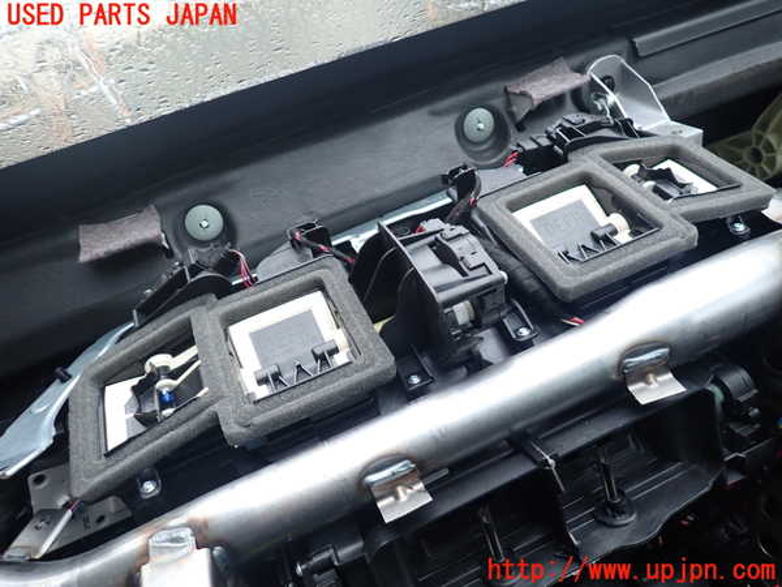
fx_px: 565
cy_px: 294
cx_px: 391
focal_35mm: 25
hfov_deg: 69.4
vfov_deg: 54.9
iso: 200
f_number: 2
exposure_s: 1/50
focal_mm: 4.5
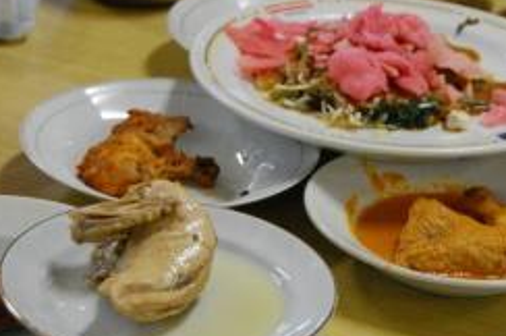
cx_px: 284
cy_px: 243
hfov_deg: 16.5
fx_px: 1739
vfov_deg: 11.0
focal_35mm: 124
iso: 1600
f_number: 5.3
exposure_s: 1/40
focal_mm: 45
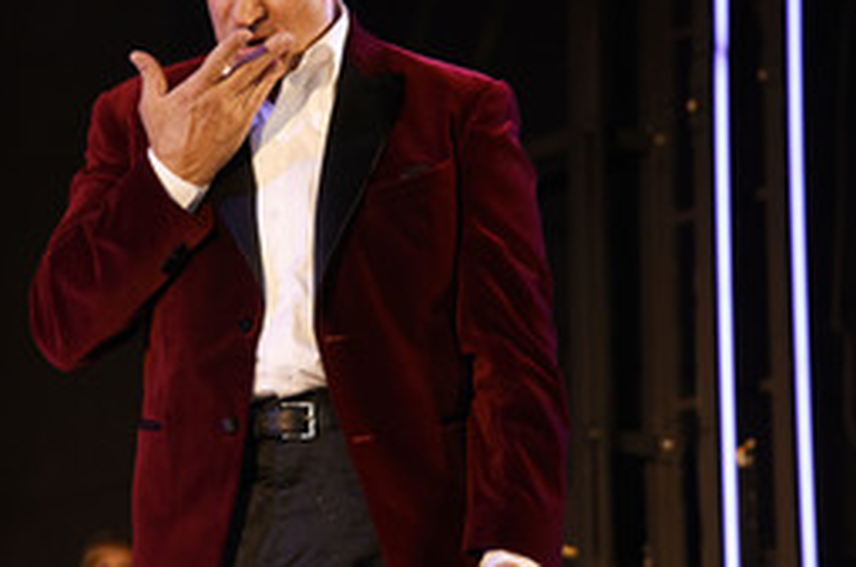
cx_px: 240
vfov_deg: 7.4
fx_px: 4414
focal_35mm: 186
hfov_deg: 11.1
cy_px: 275
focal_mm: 105
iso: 1600
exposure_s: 1/100
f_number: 6.3
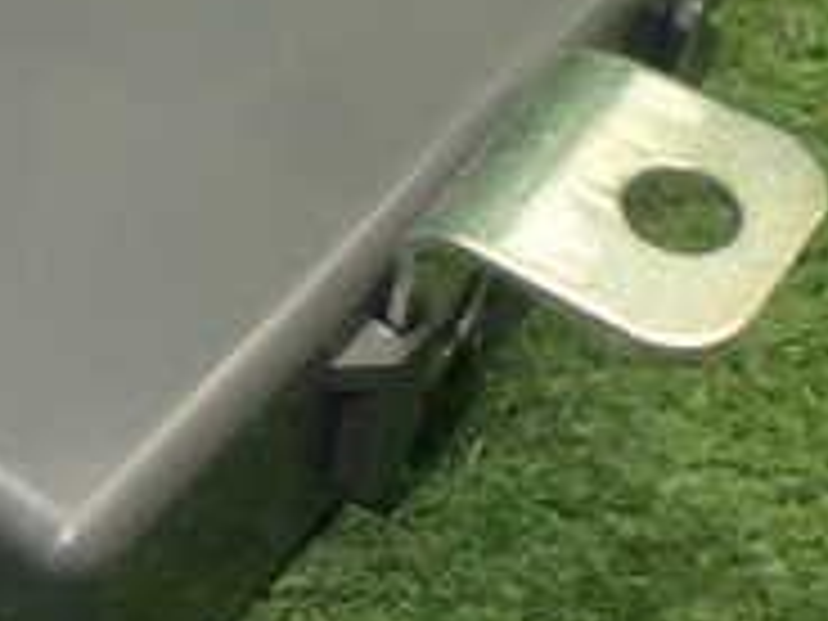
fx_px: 2344
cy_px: 108
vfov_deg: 15.0
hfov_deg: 19.4
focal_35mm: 98
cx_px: -36
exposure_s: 1/125
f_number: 2.3
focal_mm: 5.4
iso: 400
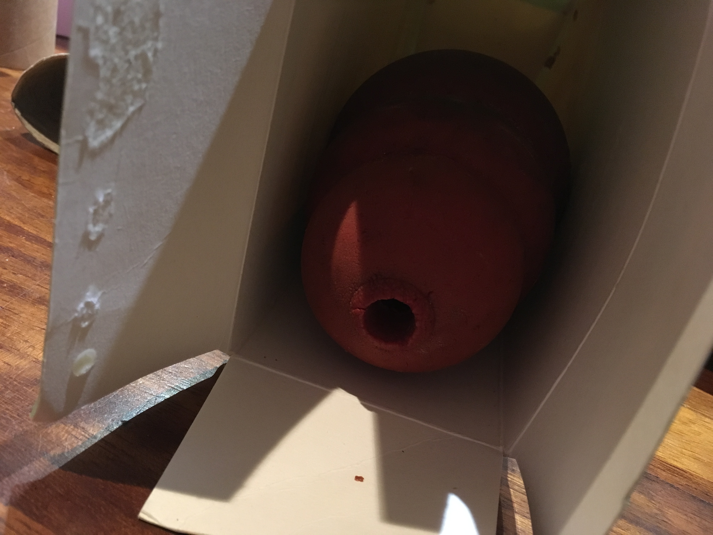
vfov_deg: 48.2
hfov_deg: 61.7
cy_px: 268
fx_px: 597
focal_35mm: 29
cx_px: 356
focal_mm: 4.15
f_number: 2.2
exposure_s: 1/17
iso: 400
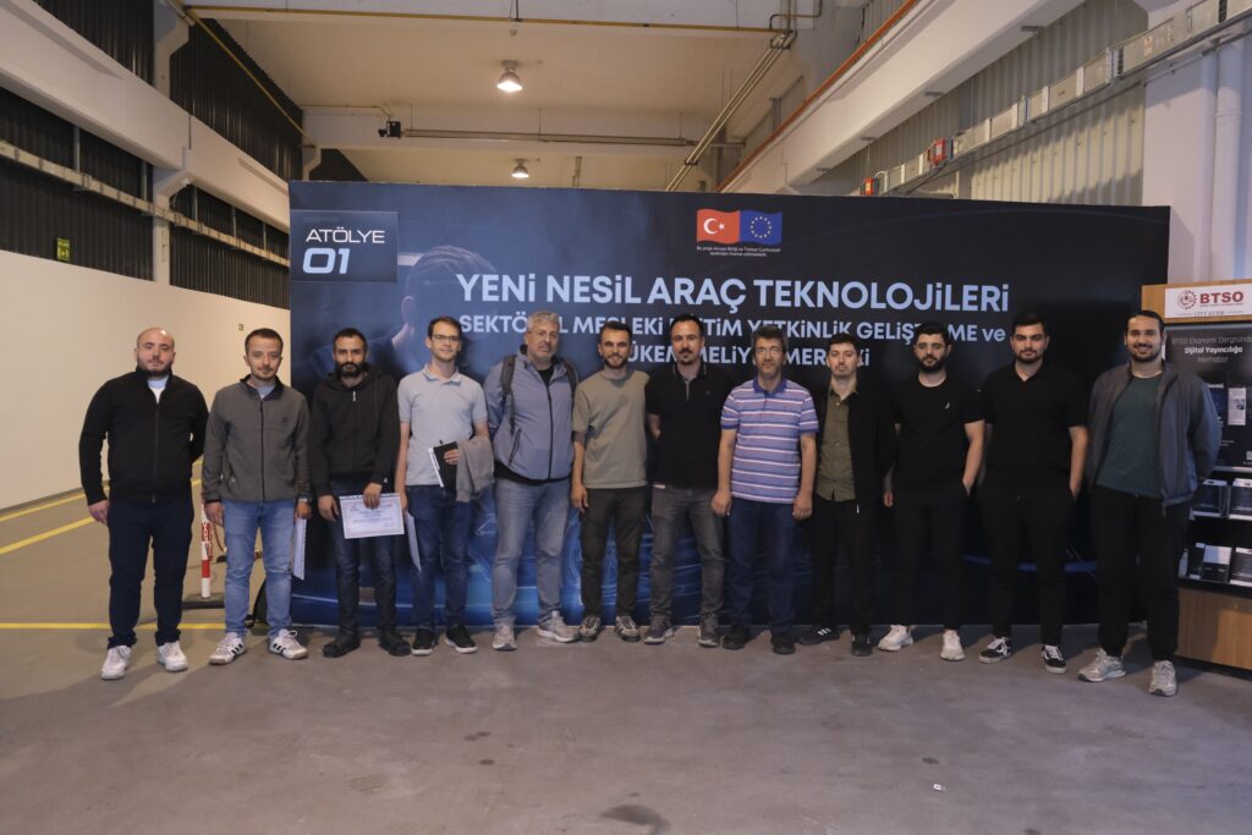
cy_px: 418
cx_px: 626
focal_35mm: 31
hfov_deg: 60.3
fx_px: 1078
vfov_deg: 42.3
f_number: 4.5
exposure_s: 1/125
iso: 5000
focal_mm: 20.5
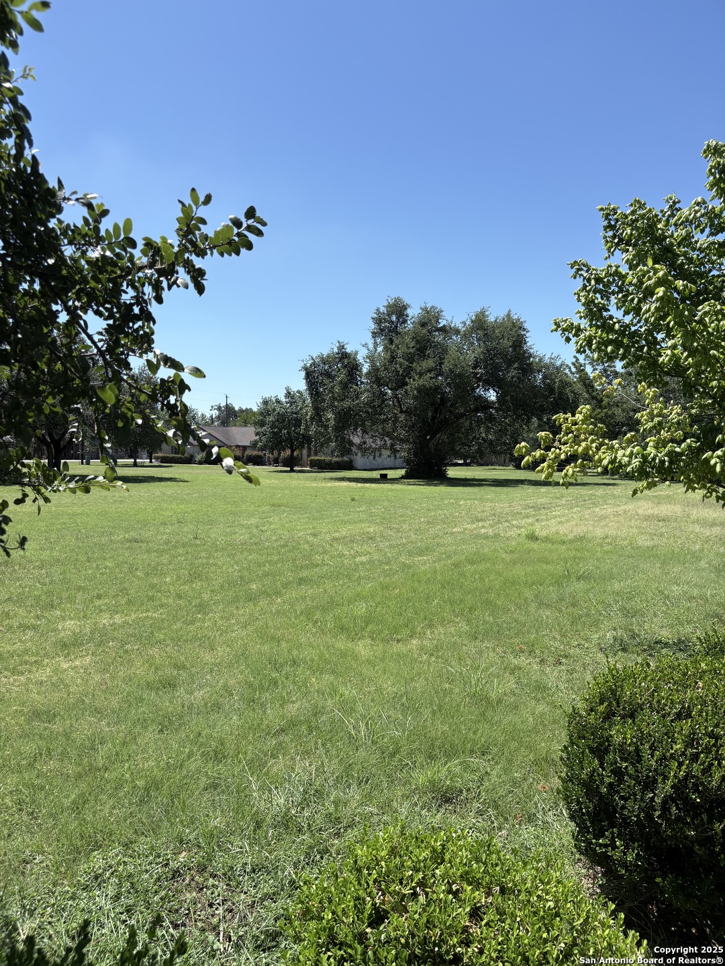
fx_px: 726
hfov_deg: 53.1
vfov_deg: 67.3
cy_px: 483
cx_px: 362
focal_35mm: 26
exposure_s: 1/2747
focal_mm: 5.96
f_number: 1.6
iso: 50
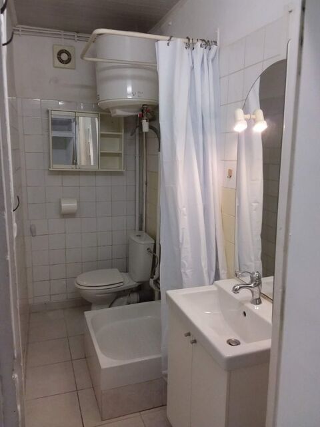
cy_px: 214
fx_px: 333
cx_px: 160
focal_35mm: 27
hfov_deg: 51.4
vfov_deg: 65.3
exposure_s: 1/33
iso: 100
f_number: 1.9
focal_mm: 2.91
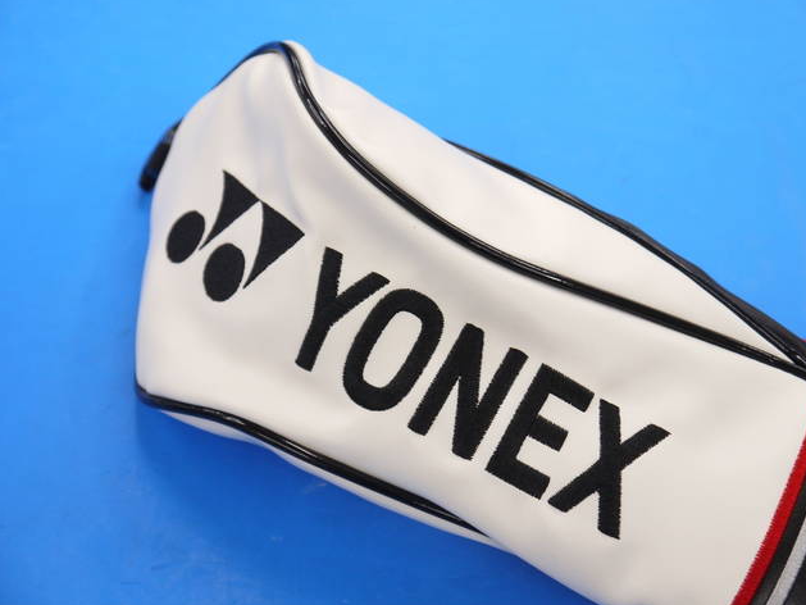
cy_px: 301
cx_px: 407
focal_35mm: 57
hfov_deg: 33.8
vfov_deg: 25.7
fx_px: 1327
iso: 500
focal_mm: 28
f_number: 4.8
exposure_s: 1/125
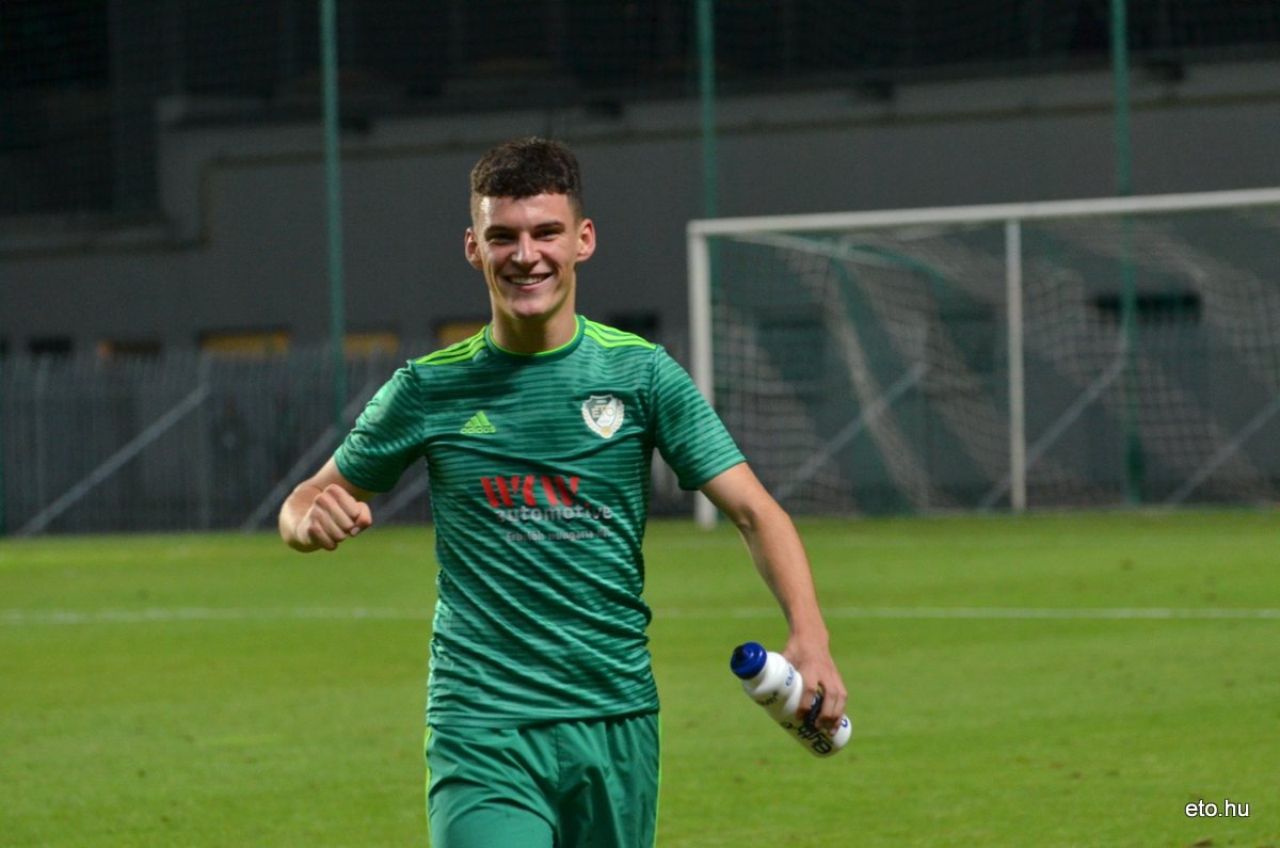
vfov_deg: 6.8
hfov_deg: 10.2
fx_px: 7186
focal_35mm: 202
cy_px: 424
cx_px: 640
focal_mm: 135
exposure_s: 1/320
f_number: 4.8
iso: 1600
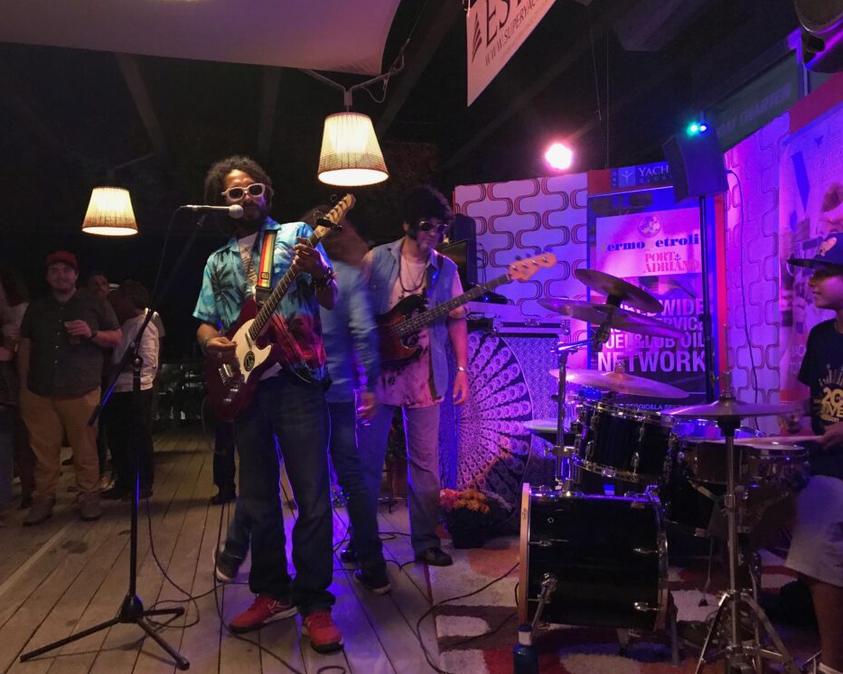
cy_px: 330
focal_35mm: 30
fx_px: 748
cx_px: 456
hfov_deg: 58.7
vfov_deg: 48.5
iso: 100
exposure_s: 1/5
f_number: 1.8
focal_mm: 3.99
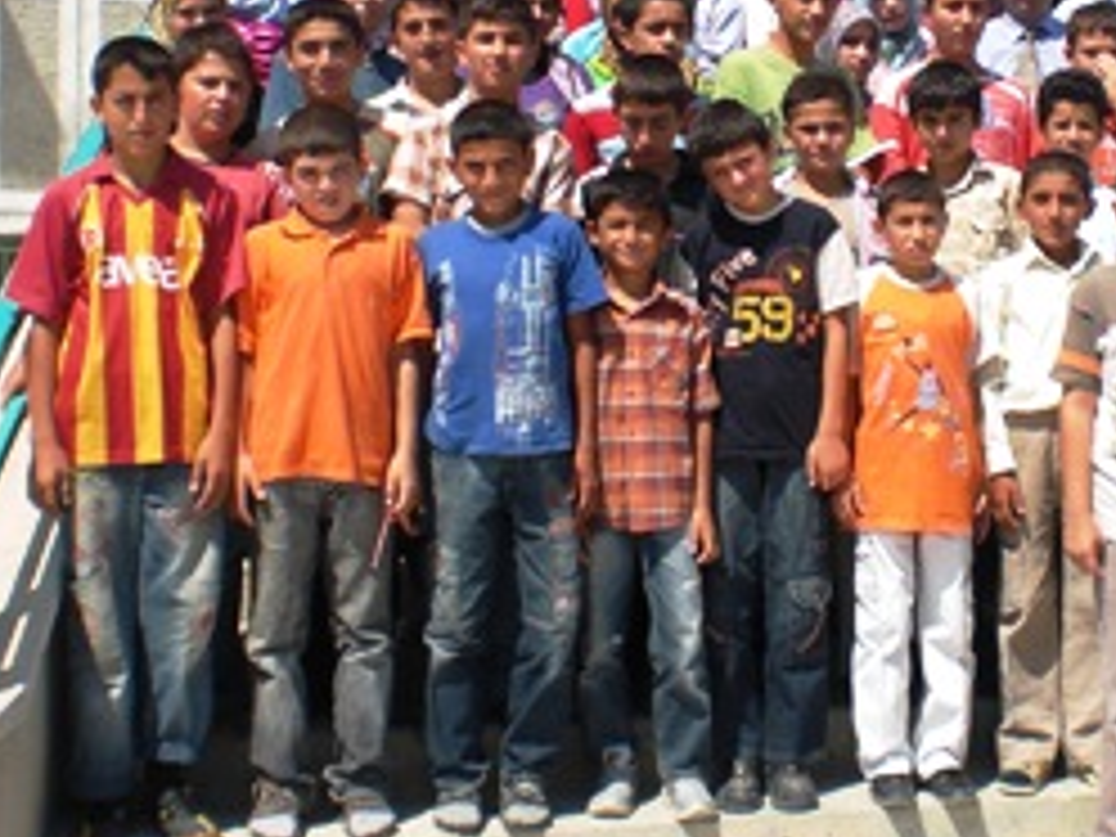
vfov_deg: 22.3
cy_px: 184
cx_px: 747
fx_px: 2096
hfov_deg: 29.6
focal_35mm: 65
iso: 50
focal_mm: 6.3
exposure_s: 1/400
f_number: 4.4
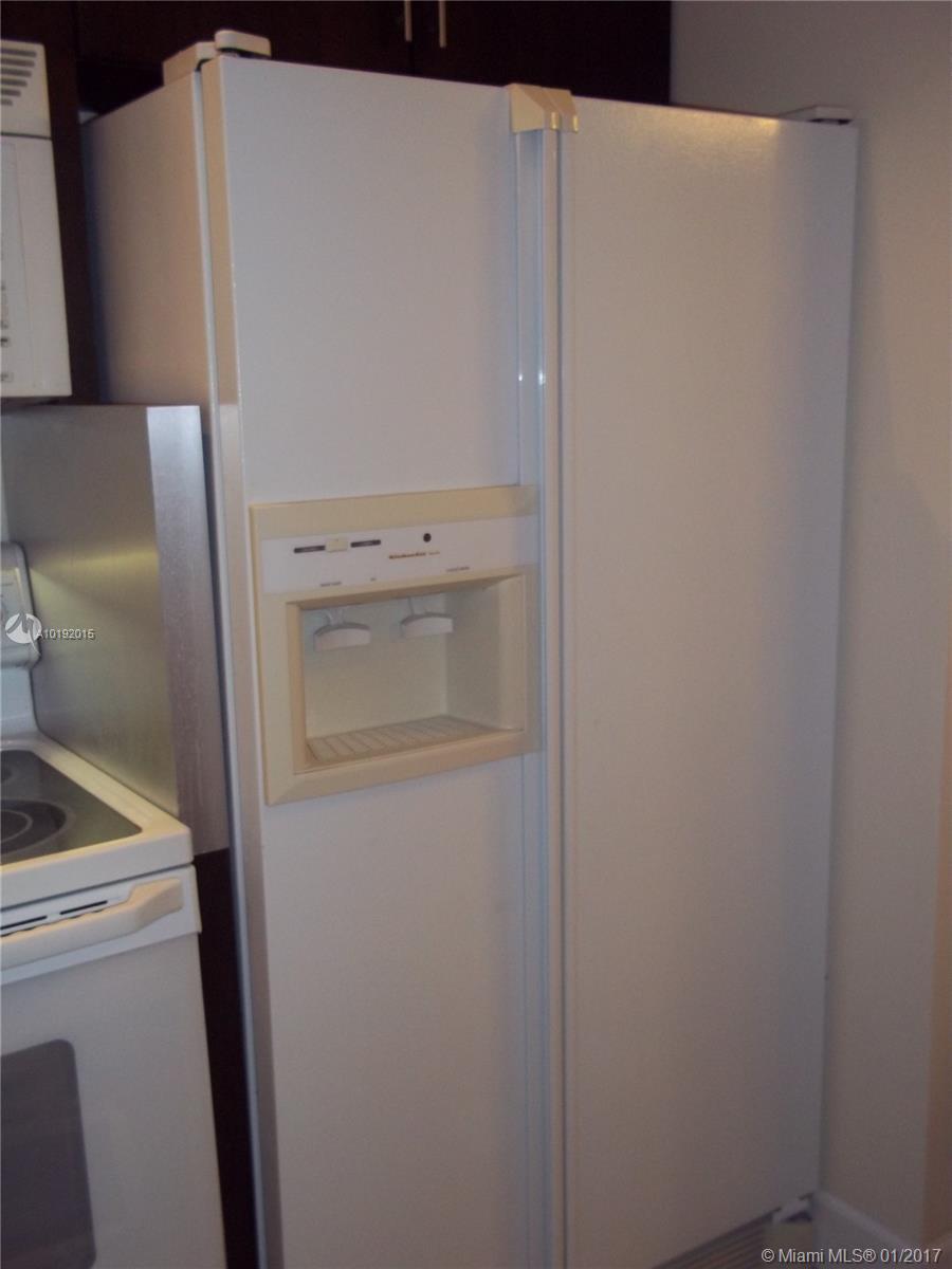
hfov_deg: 39.7
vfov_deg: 51.4
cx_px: 476
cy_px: 634
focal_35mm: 36
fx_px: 1320
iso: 160
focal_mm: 6.5
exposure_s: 1/30
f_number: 3.1
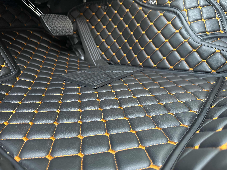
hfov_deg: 67.3
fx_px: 170
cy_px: 87
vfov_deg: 53.1
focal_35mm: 26
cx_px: 112
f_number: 1.78
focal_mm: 6.86
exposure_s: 1/60
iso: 800
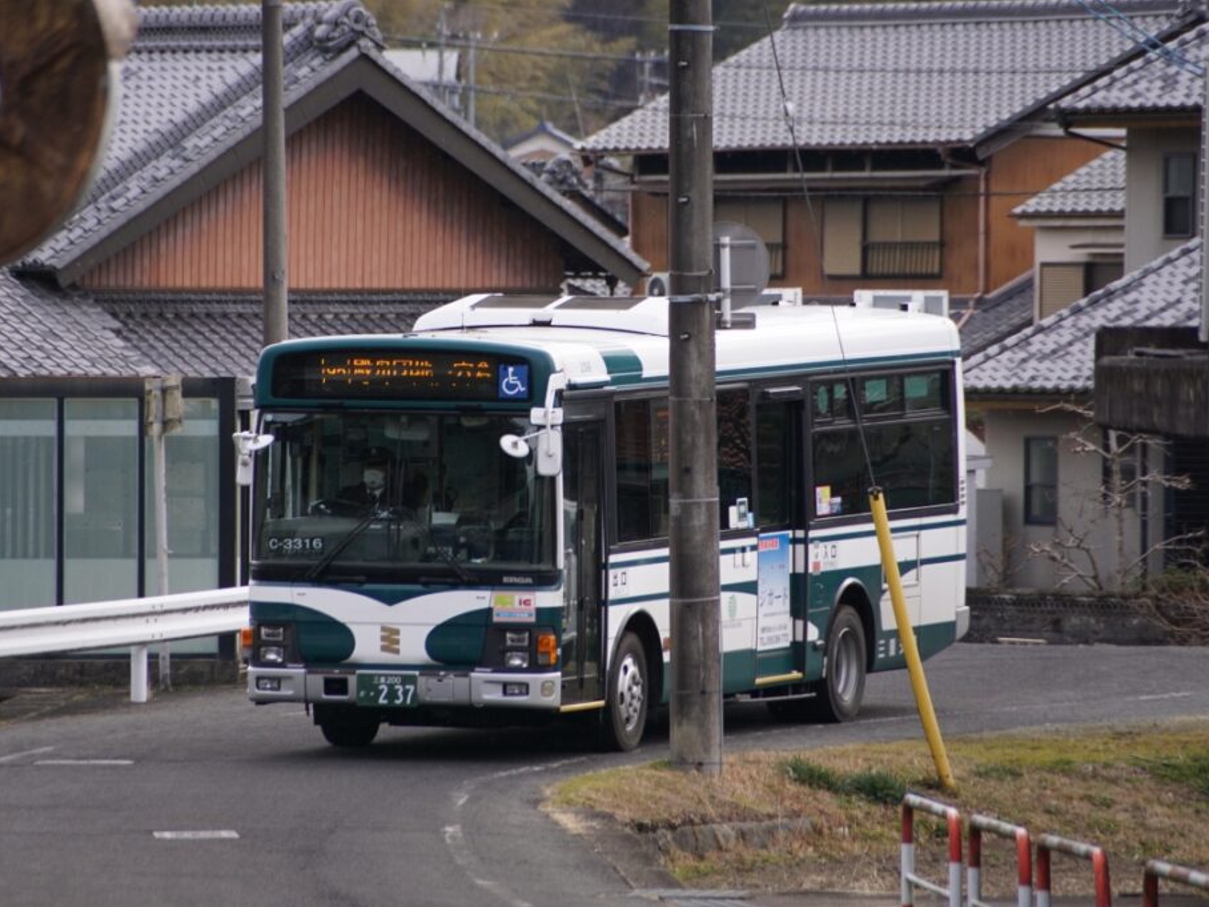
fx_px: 14215
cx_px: 551
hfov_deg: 4.9
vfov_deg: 3.7
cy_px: 454
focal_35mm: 407
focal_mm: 250
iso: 320
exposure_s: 1/400
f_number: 6.3
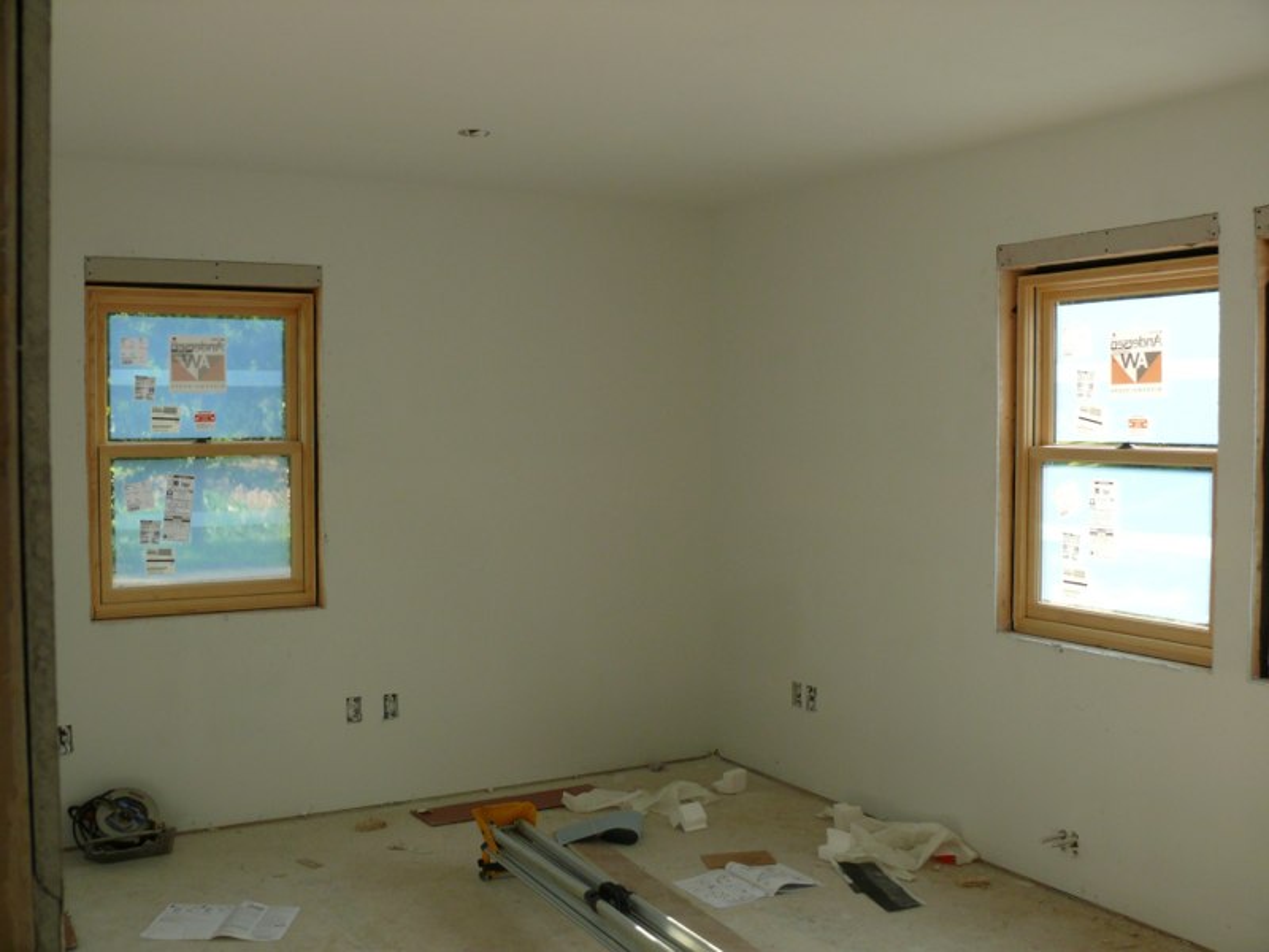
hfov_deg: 52.6
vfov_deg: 40.7
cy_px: 476
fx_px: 1283
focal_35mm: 35
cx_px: 634
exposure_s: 1/100
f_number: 4
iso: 100
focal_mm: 7.4
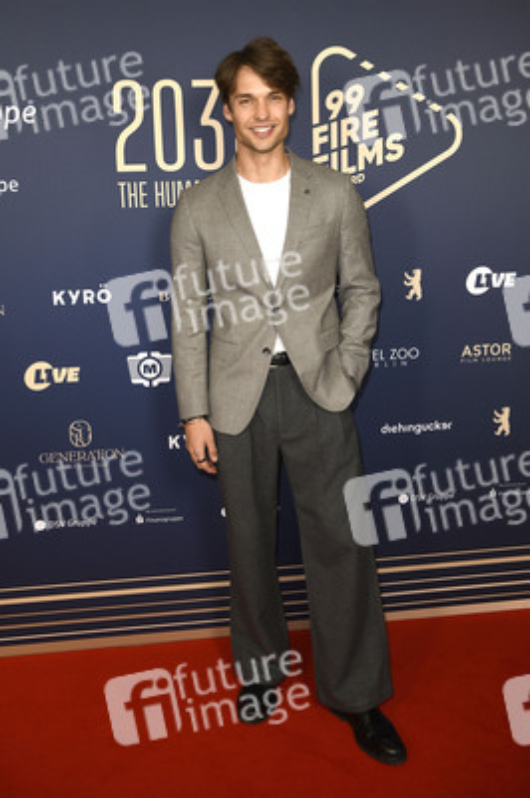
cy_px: 399
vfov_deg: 58.8
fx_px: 708
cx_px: 265
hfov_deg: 41.0
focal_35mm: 32
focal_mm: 32
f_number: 5
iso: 640
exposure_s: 1/320
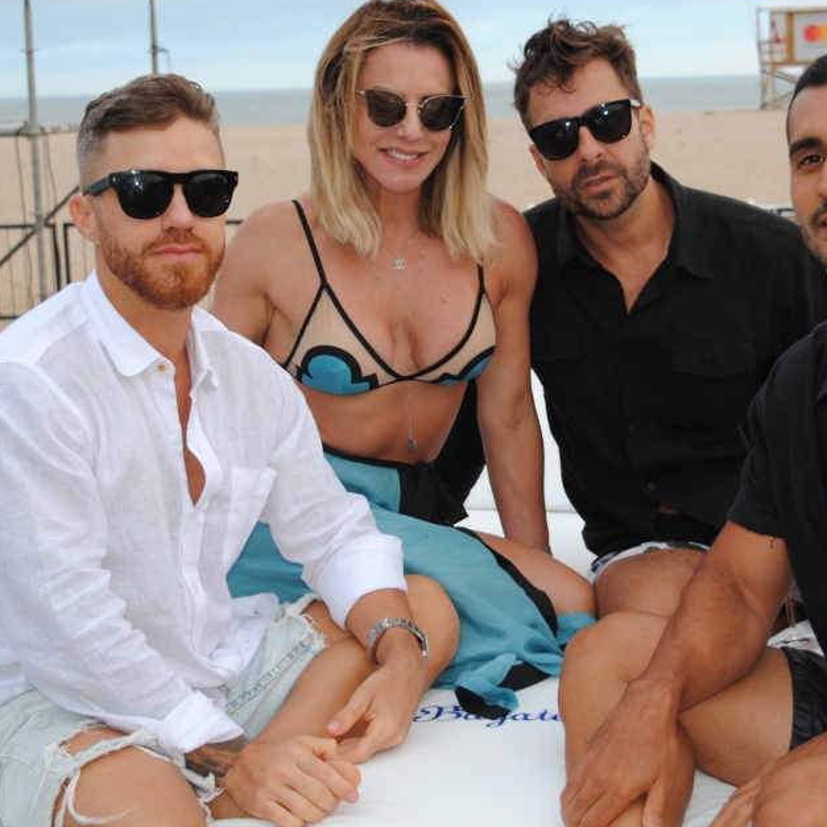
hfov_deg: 24.3
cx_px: 488
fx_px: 1919
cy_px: 350
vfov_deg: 24.3
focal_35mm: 71
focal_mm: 30
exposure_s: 1/125
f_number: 4.2
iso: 180
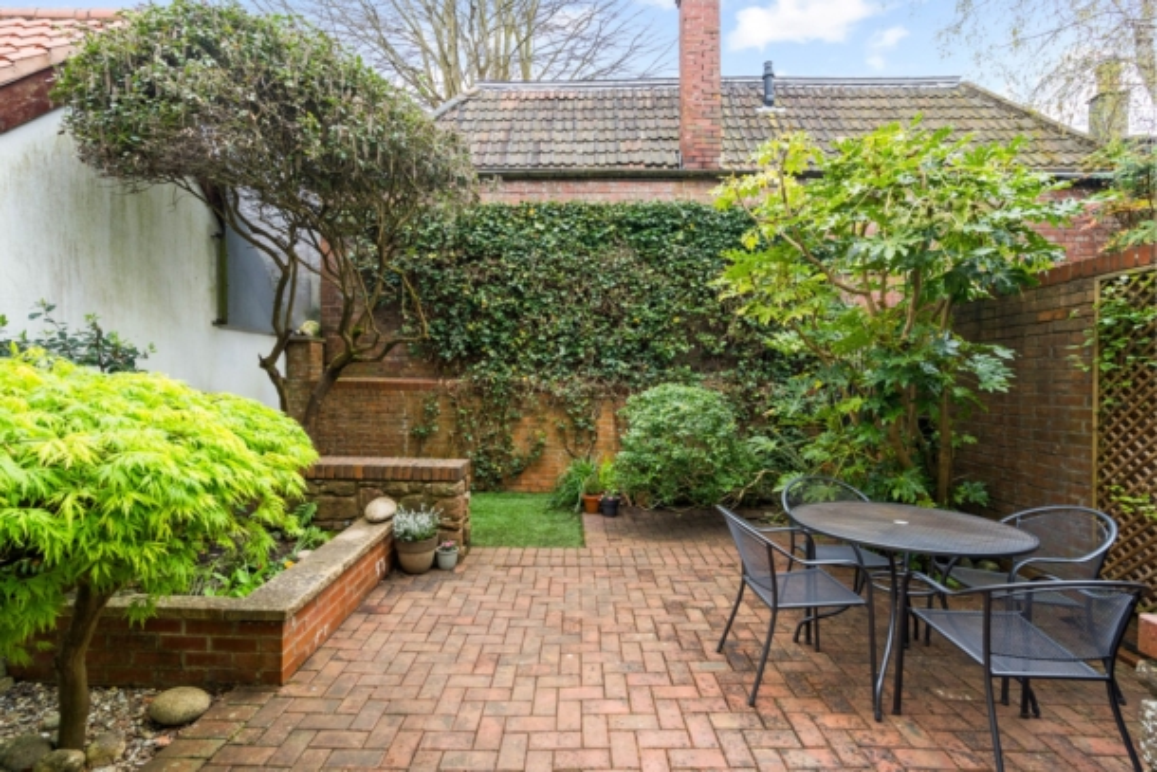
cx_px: 578
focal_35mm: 16
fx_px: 514
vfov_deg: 73.8
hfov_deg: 96.7
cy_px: 386
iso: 640
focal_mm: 16
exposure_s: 1/40
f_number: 8
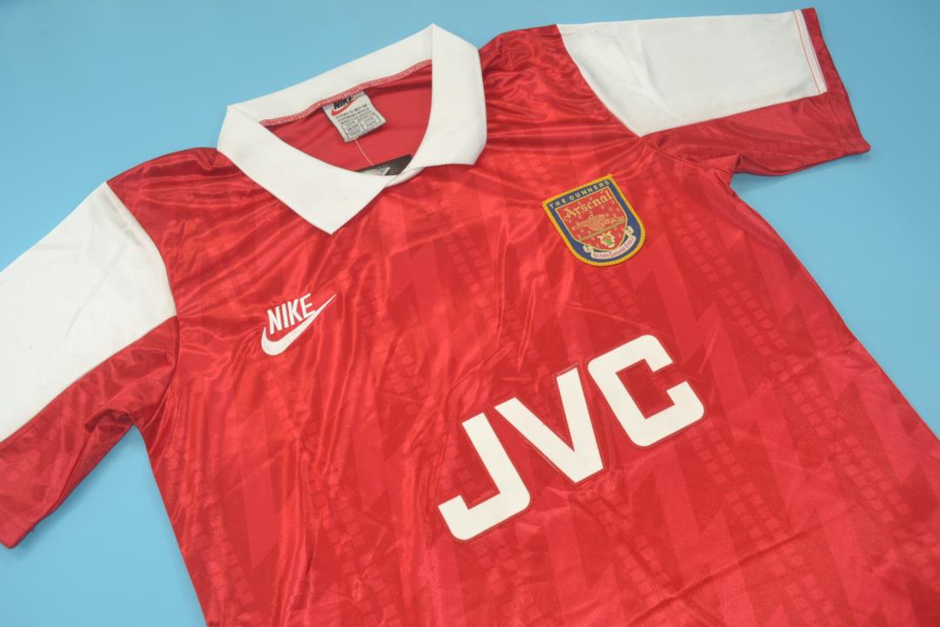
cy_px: 314
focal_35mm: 33
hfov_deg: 57.2
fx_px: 862
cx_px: 470
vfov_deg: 40.0
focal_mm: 22
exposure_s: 1/60
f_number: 6.3
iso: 200
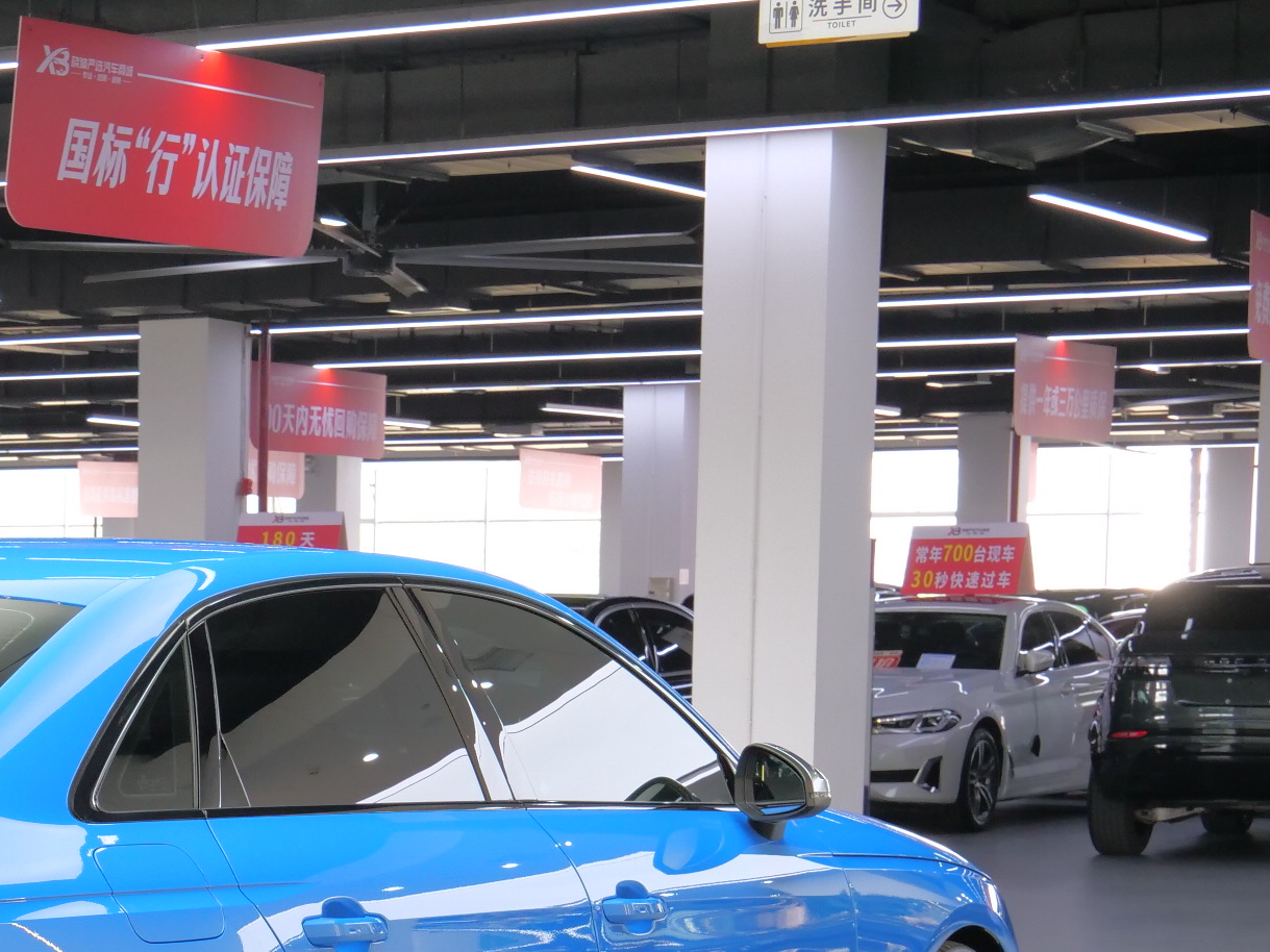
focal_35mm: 99
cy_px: 1013
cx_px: -18
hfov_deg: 19.2
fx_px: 3632
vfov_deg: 14.6
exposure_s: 1/25
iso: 800
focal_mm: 23
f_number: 5.6
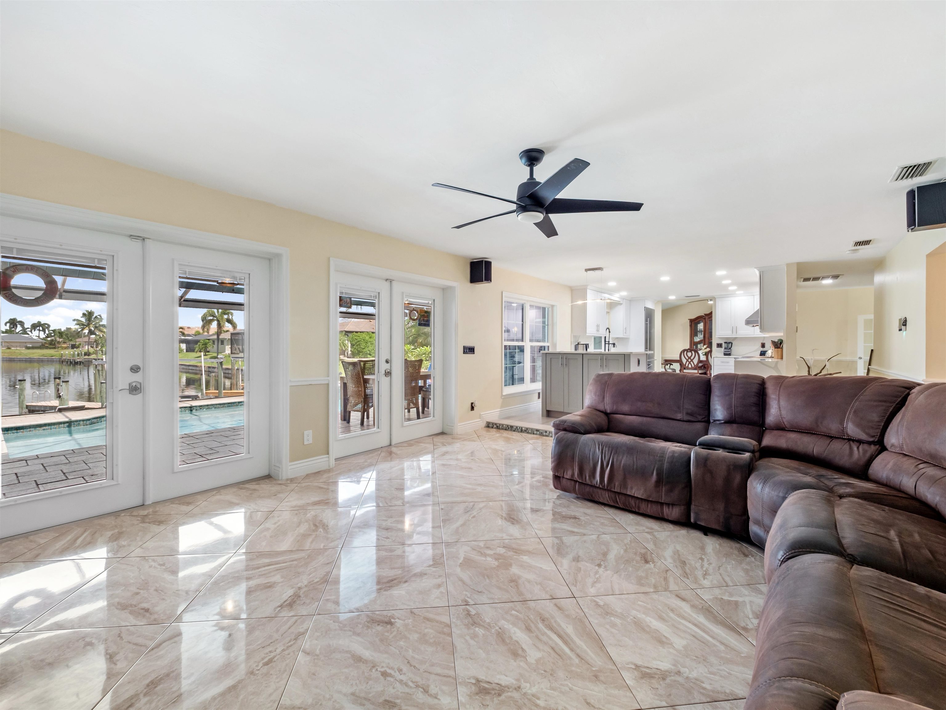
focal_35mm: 14
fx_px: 383
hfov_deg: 102.1
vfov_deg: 85.7
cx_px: 473
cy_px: 355
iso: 200
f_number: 7.1
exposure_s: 1/6
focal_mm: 7
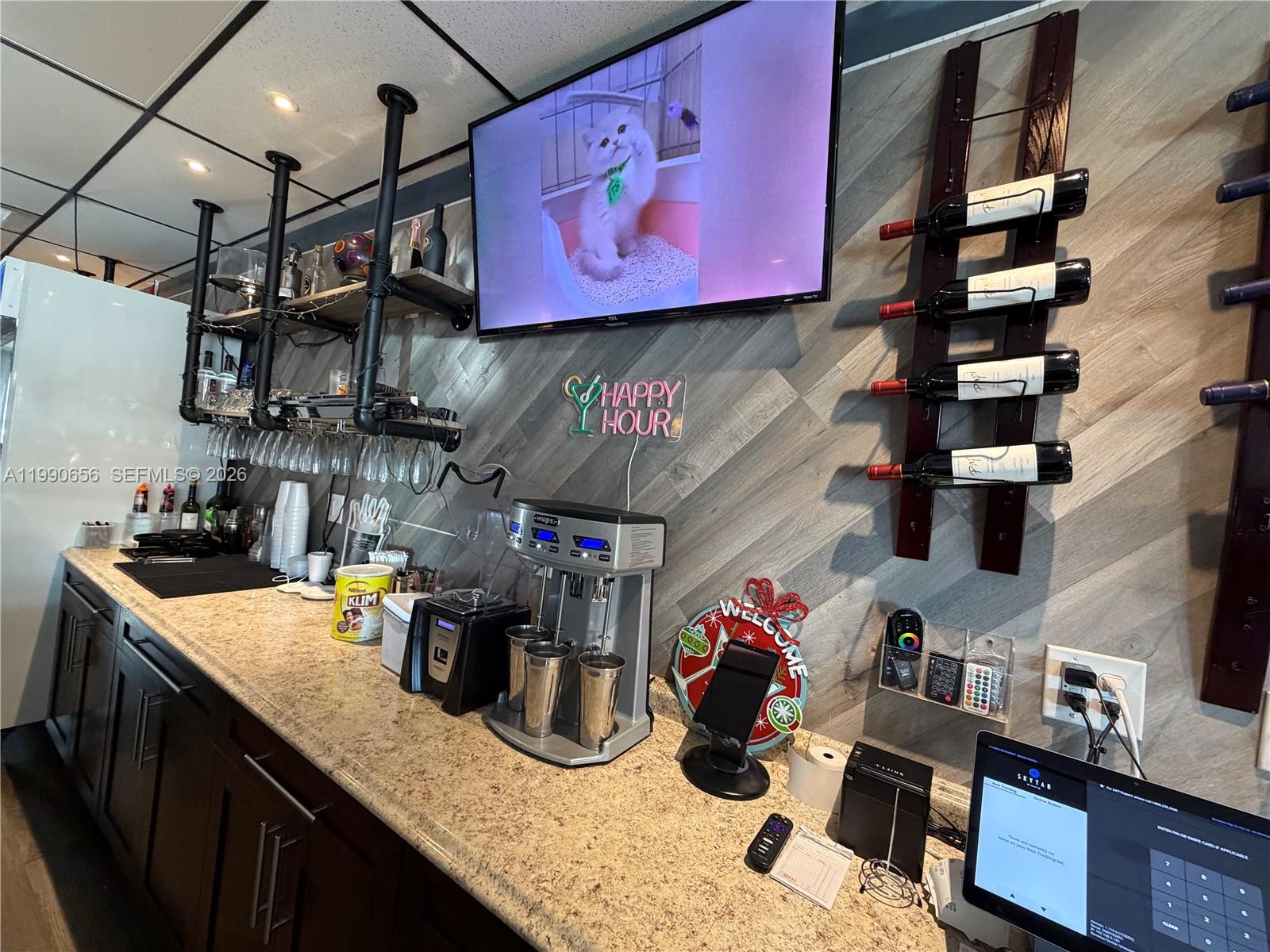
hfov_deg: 102.1
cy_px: 476
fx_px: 514
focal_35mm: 14
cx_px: 635
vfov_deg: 85.7
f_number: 2.2
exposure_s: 1/60
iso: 400
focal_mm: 2.22
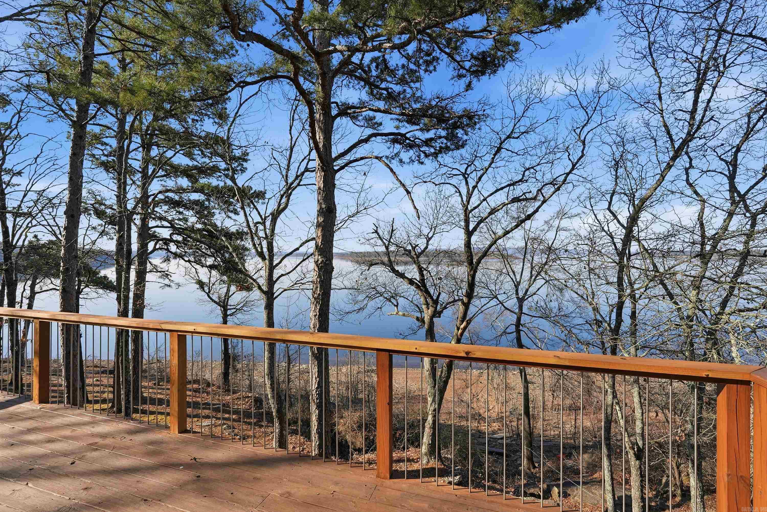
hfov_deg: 96.7
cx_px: 384
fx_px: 341
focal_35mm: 16
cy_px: 256
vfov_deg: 73.8
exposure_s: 1/1600
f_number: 9
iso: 250
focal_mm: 16
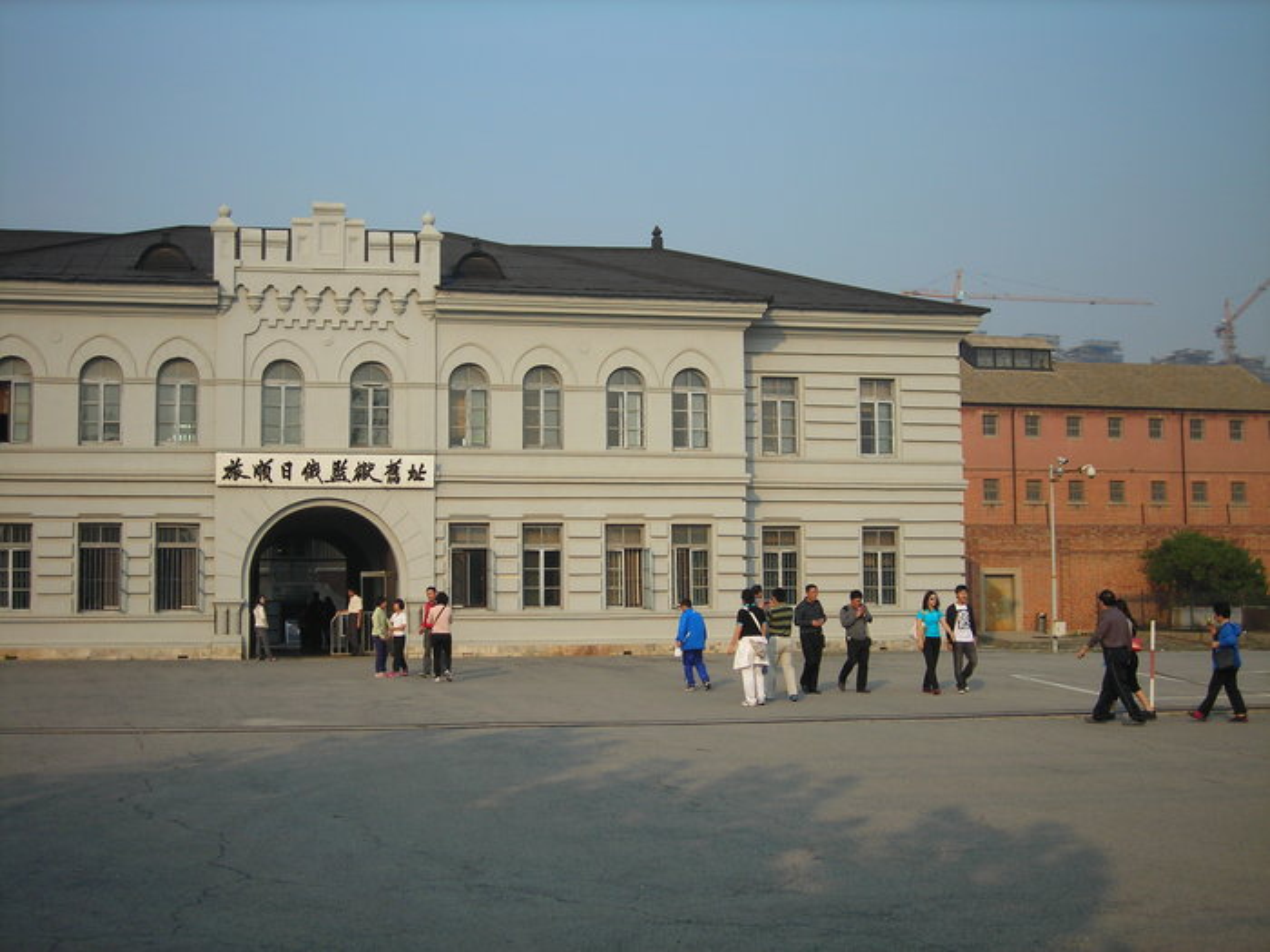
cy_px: 476
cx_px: 635
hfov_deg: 40.4
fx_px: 1724
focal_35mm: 47
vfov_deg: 30.9
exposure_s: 1/392
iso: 50
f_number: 3.4
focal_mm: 7.8
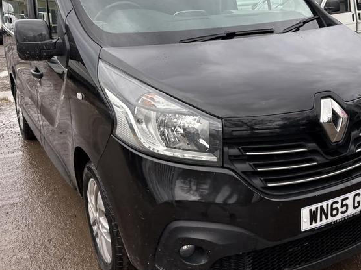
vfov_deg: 34.1
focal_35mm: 42
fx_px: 438
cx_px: 206
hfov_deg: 44.7
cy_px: 93
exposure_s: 1/343
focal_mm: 5.96
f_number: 1.6
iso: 50
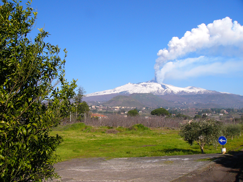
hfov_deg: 51.4
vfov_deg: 39.7
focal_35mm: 36
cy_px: 91
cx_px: 122
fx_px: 253
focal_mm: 6
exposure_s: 1/640
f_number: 5.6
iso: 100
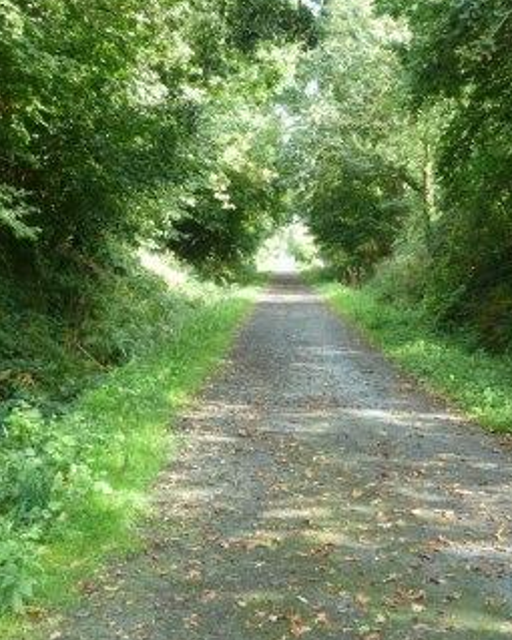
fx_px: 910
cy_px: 313
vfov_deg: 38.8
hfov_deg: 31.1
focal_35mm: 48
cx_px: 351
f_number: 3.5
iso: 100
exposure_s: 1/30
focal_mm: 5.7
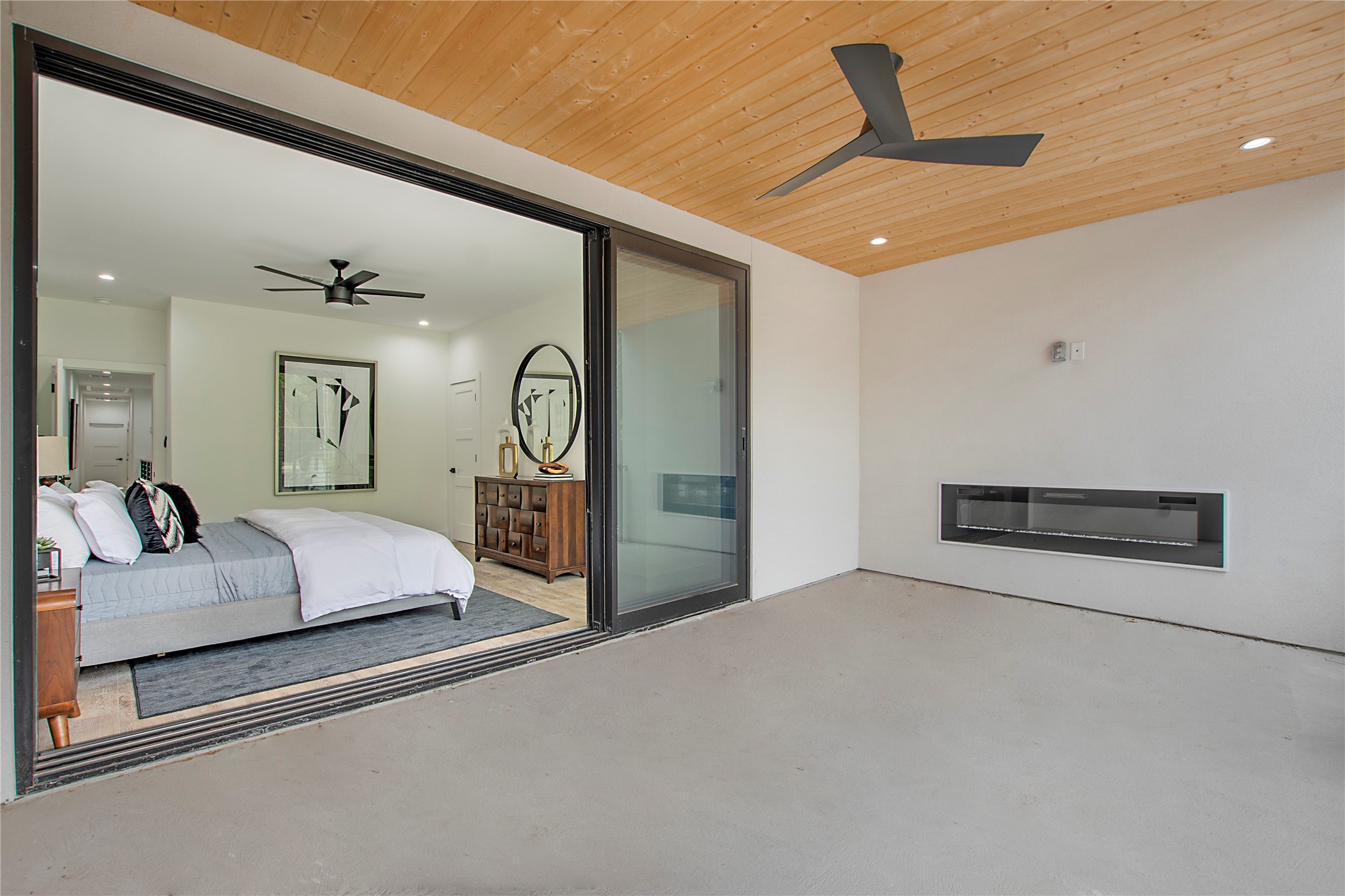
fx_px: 560
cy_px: 448
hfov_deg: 100.4
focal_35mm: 15
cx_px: 672
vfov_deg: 77.3
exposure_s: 1/320
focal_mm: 10
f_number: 5.6
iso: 100
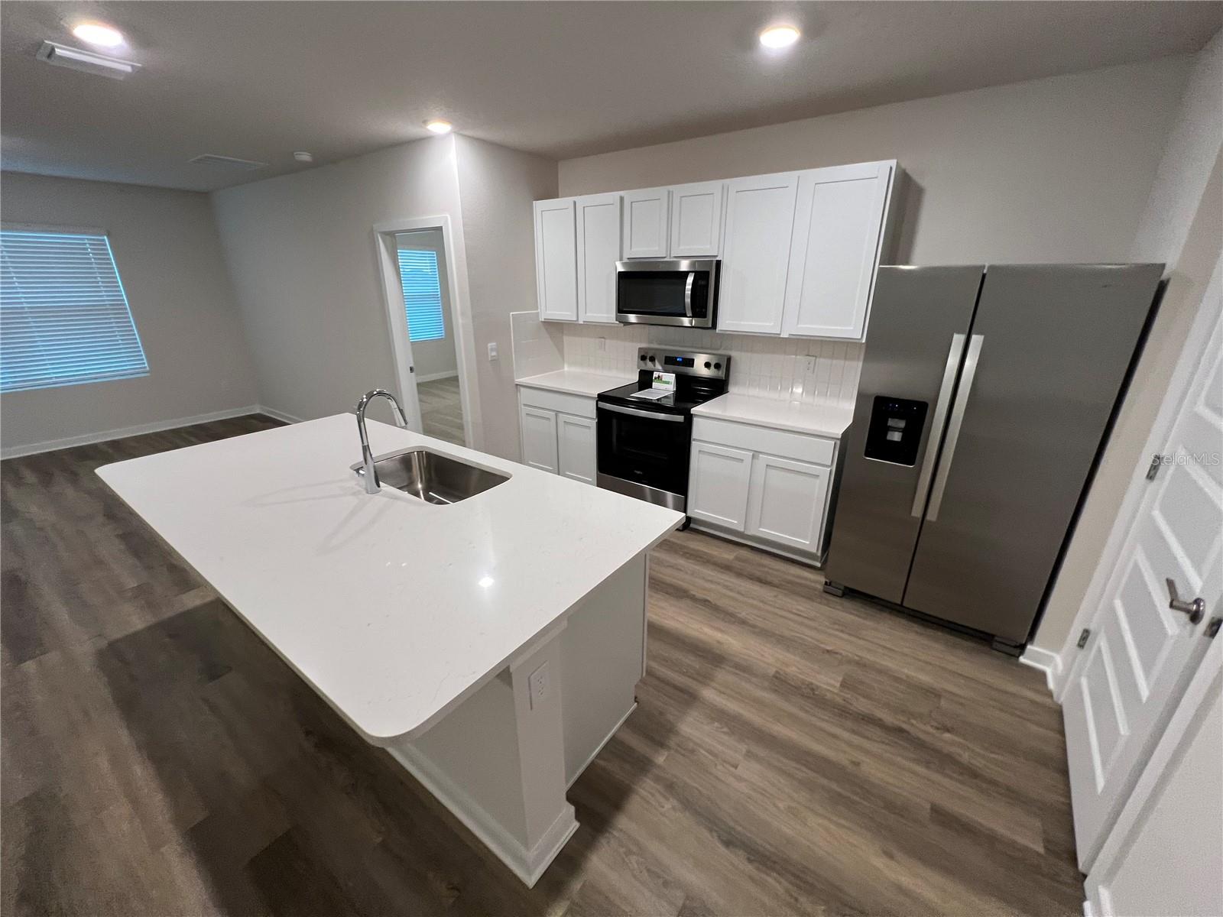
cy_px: 458
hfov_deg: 106.2
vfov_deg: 89.9
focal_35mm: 13
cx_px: 612
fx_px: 459
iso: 200
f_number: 1.8
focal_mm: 1.57
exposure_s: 1/60
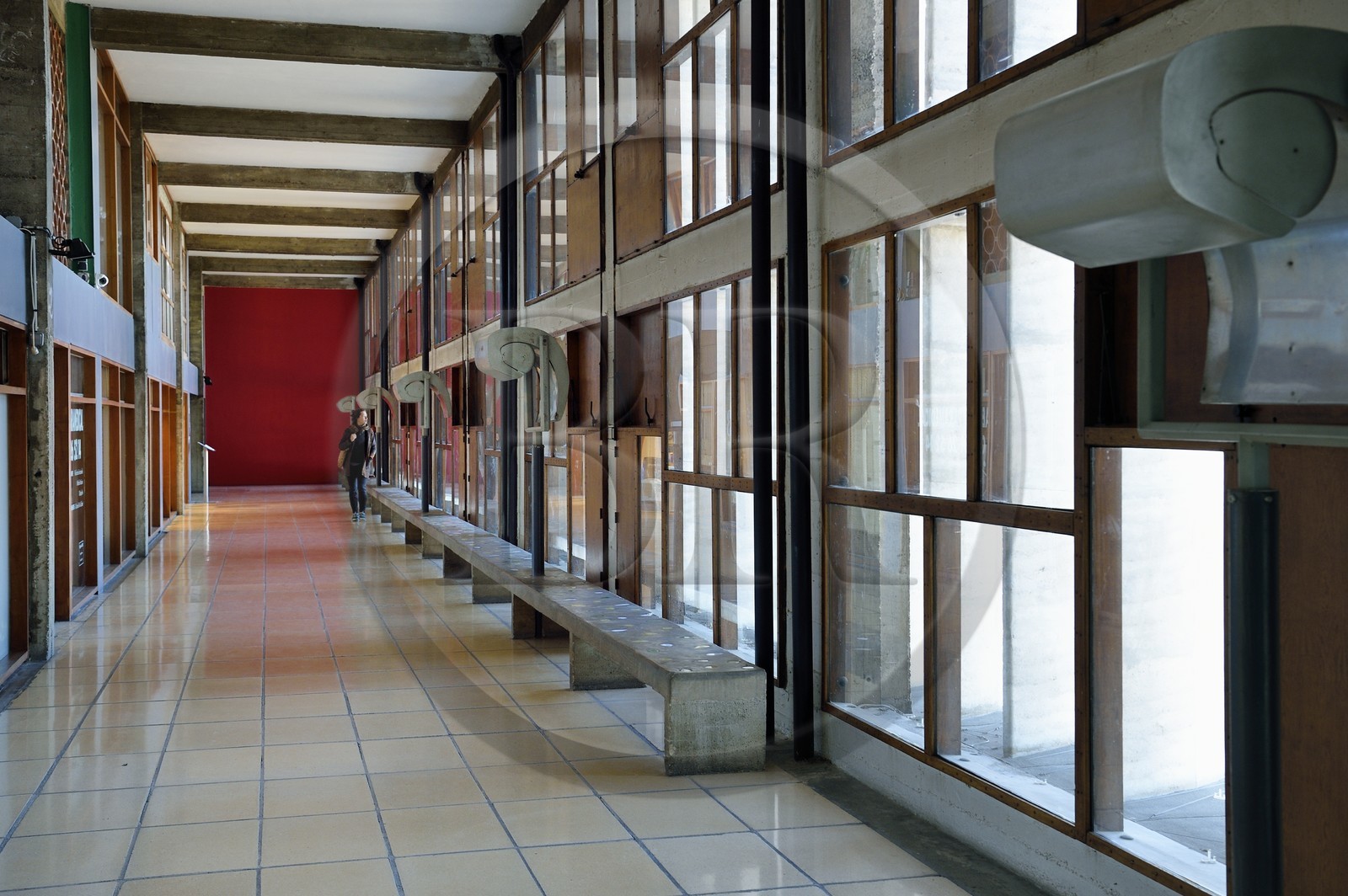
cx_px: 674
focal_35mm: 42
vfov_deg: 31.8
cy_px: 448
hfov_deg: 46.4
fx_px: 1571
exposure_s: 1/50
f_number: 5.6
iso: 640
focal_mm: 42
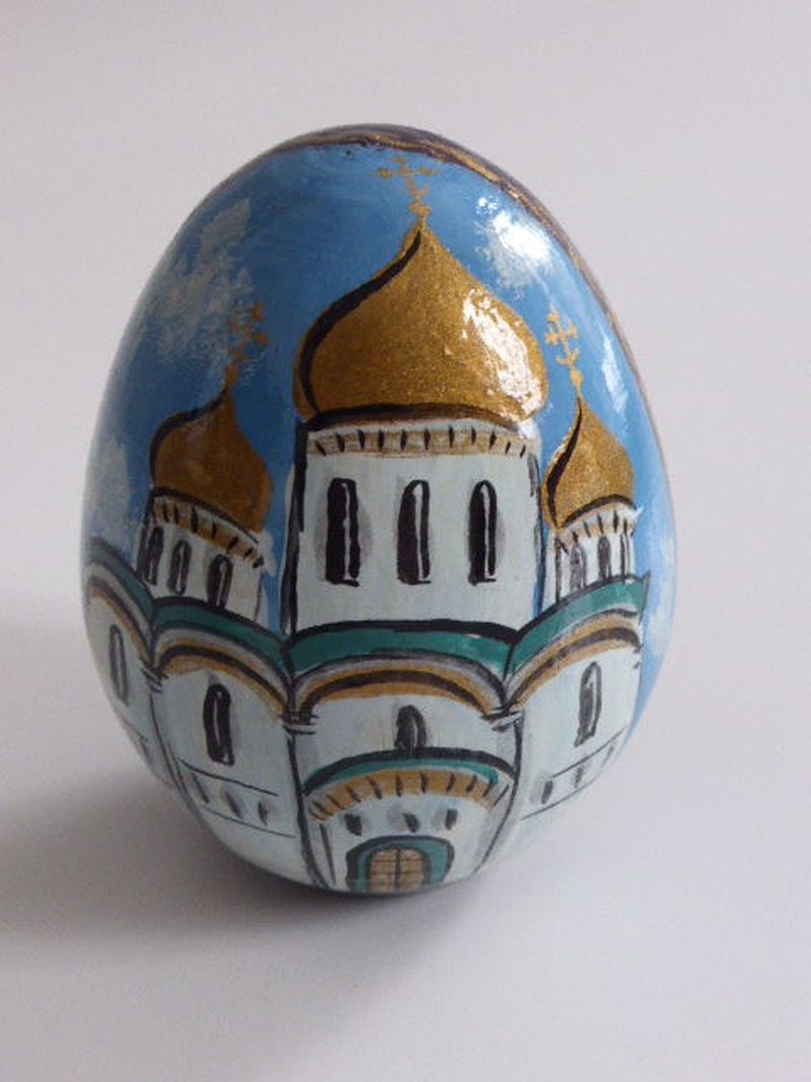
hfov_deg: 17.4
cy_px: 541
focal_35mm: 85
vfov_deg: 23.0
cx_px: 406
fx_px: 2655
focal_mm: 14.2
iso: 400
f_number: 5.1
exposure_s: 1/20
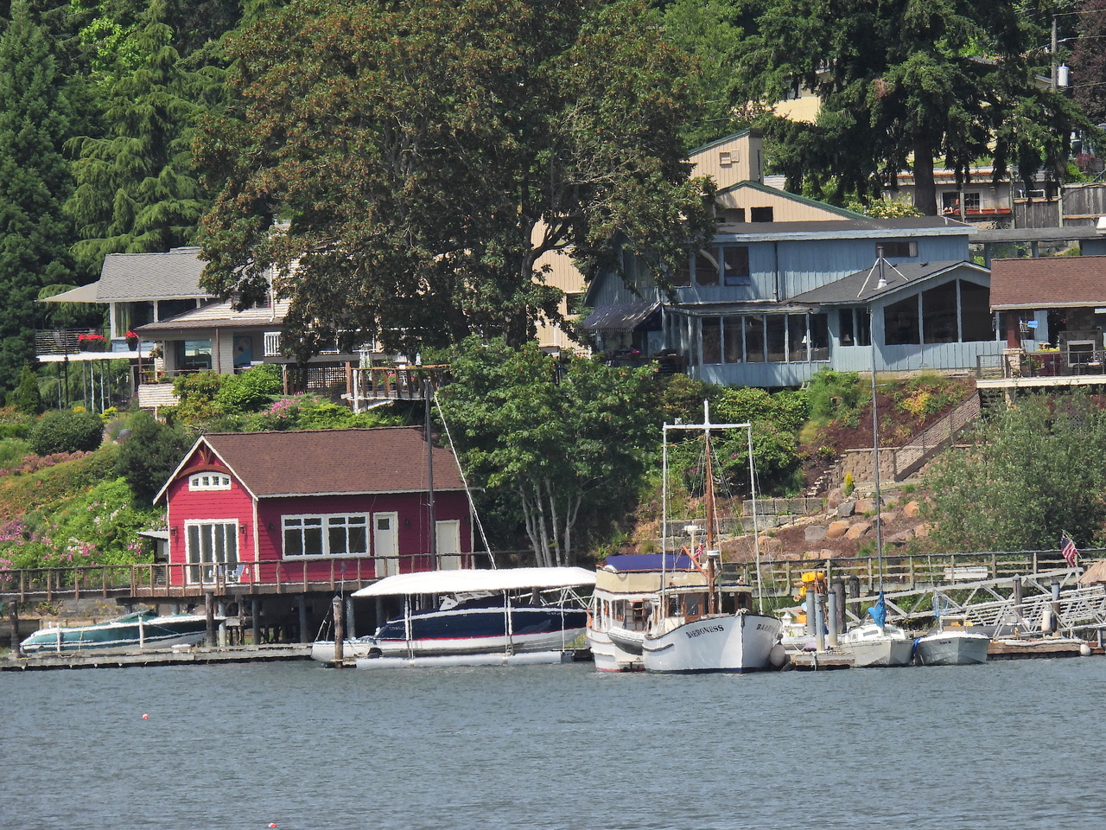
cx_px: 553
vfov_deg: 2.3
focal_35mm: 650
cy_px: 415
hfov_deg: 3.1
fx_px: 20768
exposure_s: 1/800
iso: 100
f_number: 5.6
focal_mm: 116
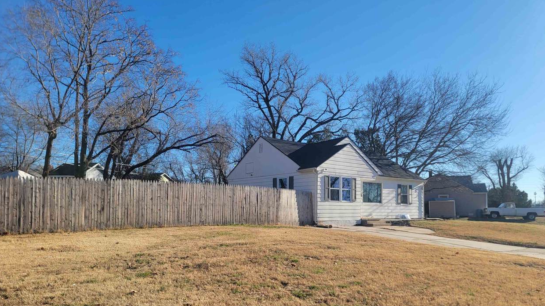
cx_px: 276
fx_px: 390
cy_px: 187
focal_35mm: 27
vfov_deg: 42.6
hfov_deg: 69.9
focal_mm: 6.7
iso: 16
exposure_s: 1/801
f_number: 1.8
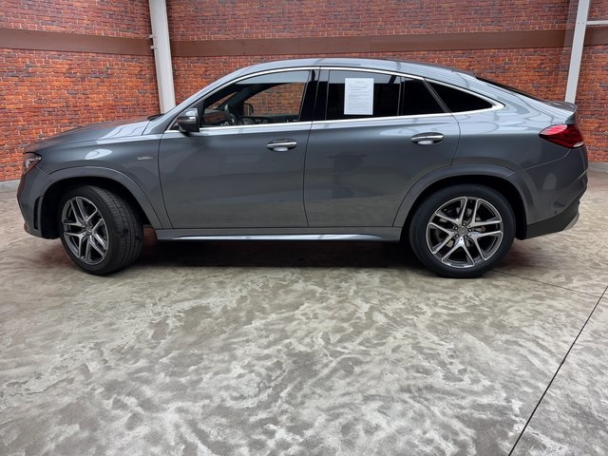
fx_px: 422
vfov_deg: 56.8
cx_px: 304
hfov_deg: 71.6
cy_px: 228
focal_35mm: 24
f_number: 1.78
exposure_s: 1/120
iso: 64
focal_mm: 6.76
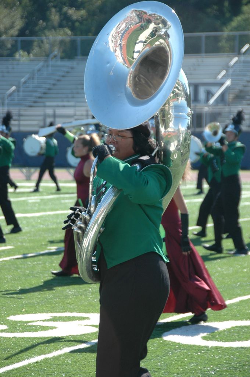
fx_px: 1755
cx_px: 125
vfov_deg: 12.2
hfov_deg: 8.1
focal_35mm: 168
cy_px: 188
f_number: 5.6
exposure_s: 1/500
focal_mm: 112
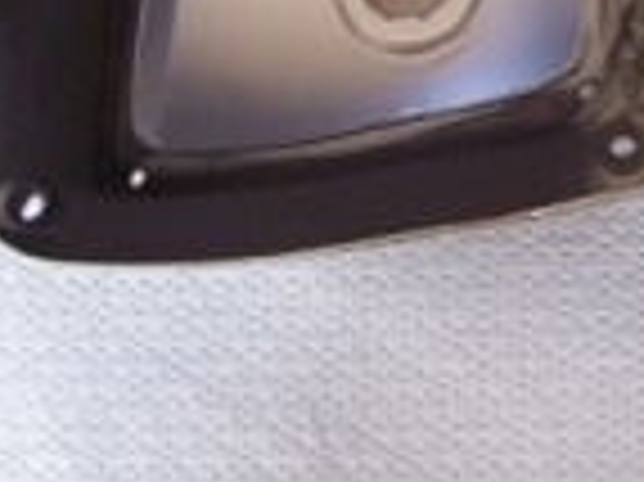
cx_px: 676
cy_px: -131
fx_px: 1766
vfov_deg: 14.9
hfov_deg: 19.9
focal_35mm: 95
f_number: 2.7
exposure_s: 1/30
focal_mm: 5.6
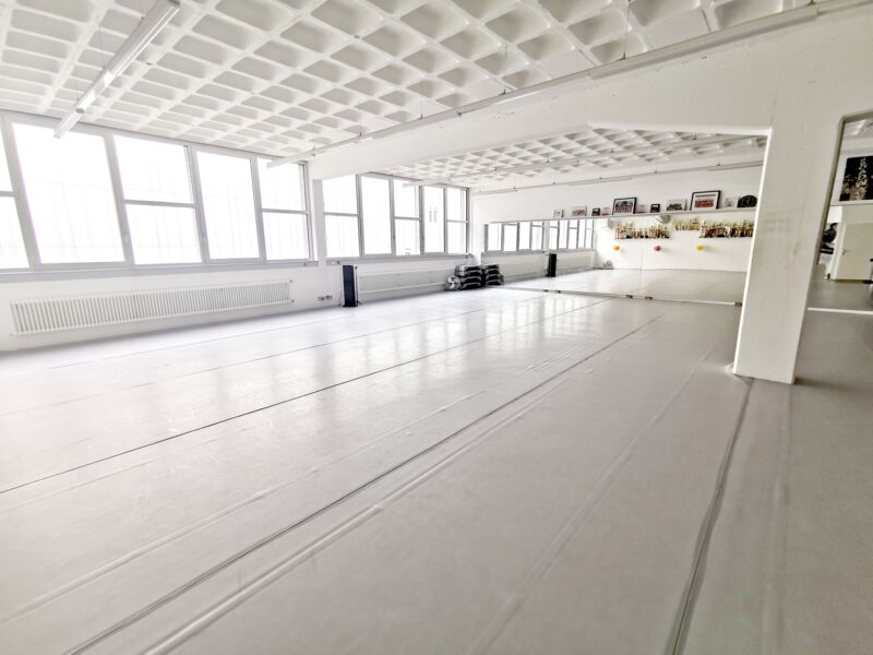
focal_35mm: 16
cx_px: 436
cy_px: 328
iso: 50
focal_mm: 2.35
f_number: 2.2
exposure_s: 1/99.9
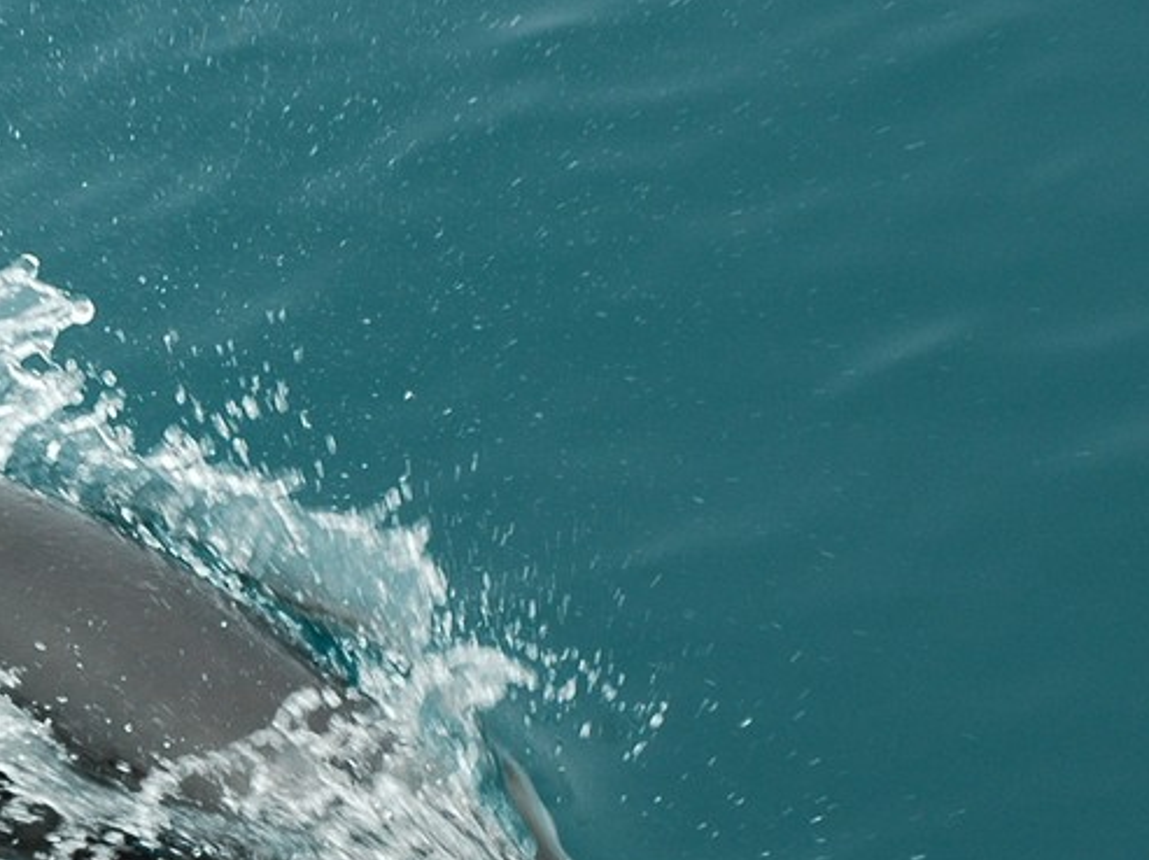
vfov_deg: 8.4
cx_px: 256
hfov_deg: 11.2
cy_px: 746
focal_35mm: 176
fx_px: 5838
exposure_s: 1/200
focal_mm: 40
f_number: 10
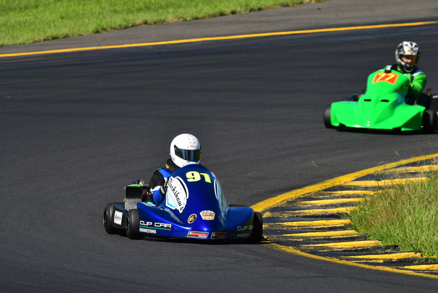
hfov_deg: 2.7
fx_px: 9128
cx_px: 219
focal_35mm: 750
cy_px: 146
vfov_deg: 1.8
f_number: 11
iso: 400
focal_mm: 500
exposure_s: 1/640
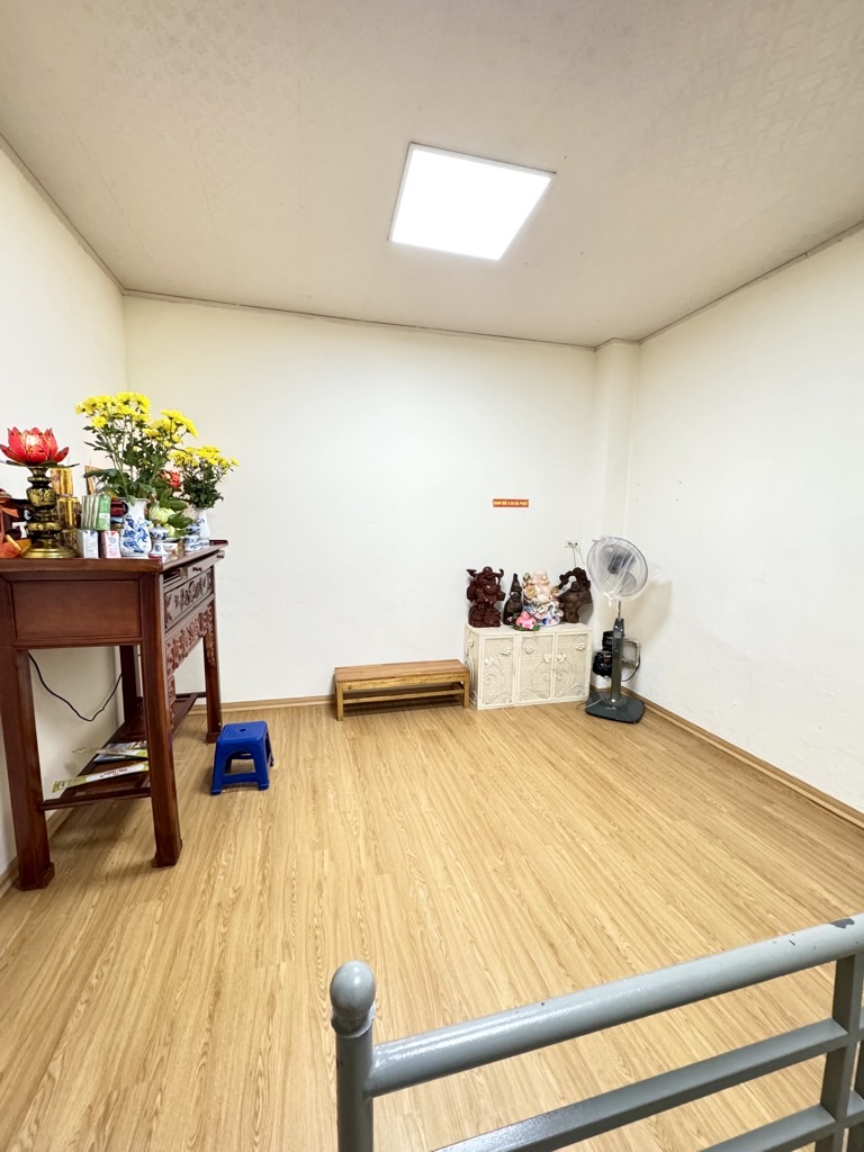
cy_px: 576
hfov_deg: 85.7
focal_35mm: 14
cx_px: 432
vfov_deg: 102.1
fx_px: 466
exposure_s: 1/50
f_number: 2.2
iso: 500
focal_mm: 2.22
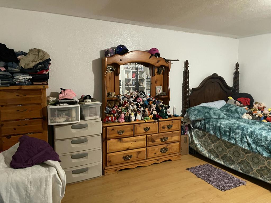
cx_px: 136
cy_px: 102
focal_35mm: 25
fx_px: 196
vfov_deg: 54.9
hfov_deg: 69.4
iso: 500
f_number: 1.6
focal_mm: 5.1
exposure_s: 1/30
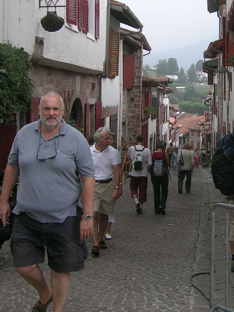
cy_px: 128
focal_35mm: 61
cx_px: 171
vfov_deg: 31.6
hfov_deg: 23.8
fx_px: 550
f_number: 2.8
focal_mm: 5.4
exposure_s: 1/393
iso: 50
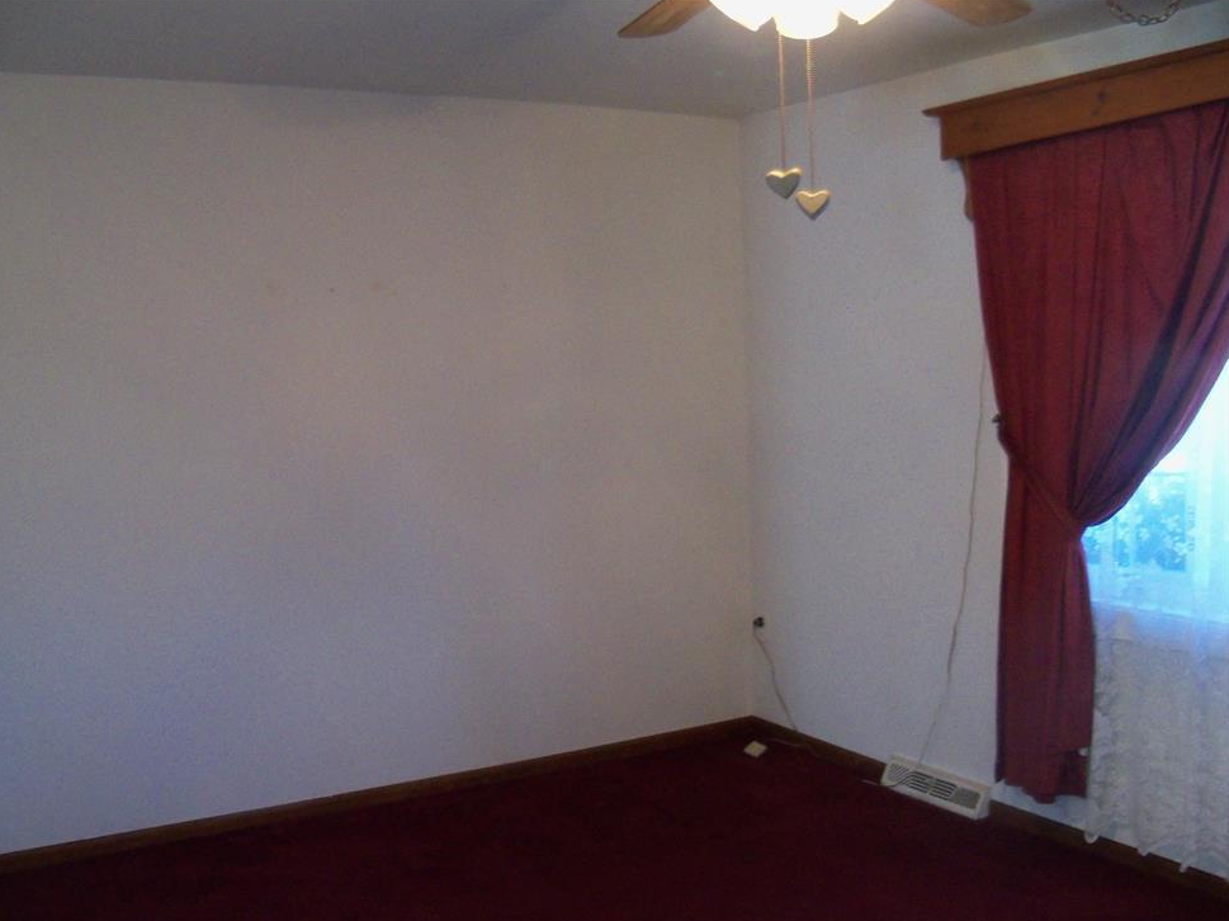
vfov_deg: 38.6
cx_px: 582
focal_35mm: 37
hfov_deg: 50.1
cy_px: 481
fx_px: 1313
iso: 400
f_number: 3.5
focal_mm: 6.2
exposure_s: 1/30
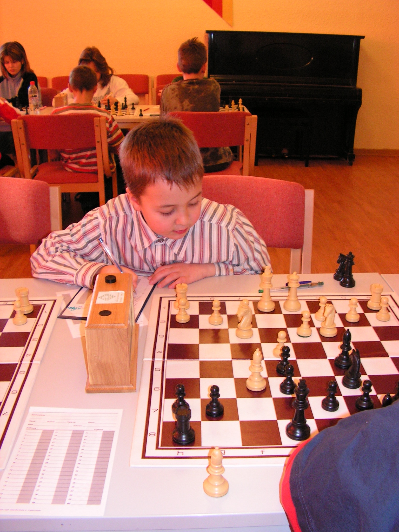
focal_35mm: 36
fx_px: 553
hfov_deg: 39.7
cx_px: 200
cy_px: 266
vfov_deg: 51.4
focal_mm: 6
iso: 200
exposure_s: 1/40
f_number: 3.2
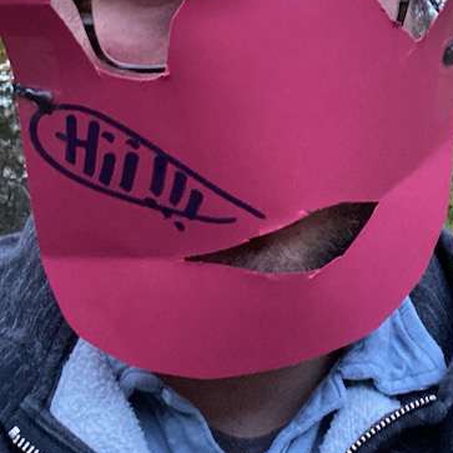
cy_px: 74
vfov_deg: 23.2
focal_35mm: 73
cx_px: 208
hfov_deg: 23.7
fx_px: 1081
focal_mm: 2.71
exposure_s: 1/16
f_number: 2.2
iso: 800
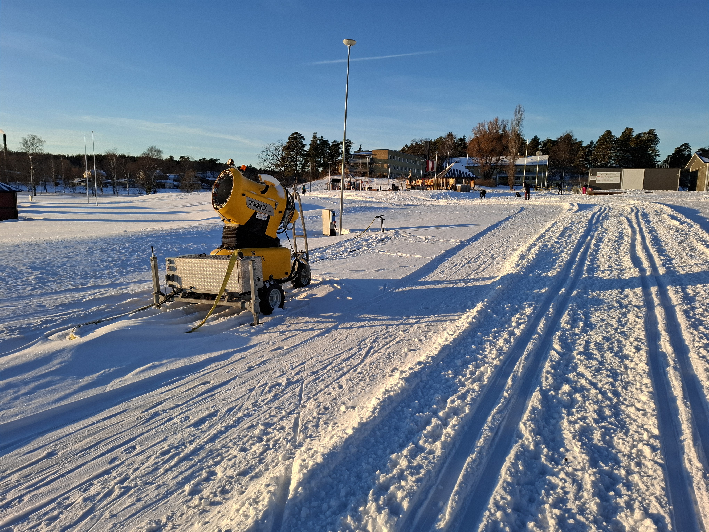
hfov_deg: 73.9
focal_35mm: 23
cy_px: 266
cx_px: 354
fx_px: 471
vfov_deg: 58.9
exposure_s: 1/811
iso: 50
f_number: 1.8
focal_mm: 5.54
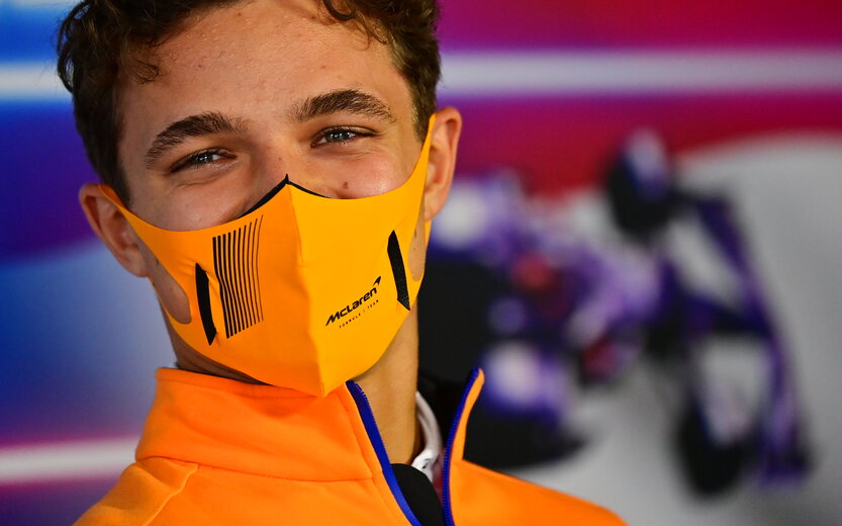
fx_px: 8052
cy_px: 193
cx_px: 412
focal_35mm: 351
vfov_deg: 3.7
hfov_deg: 6.0
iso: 3200
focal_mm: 280
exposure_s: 1/500
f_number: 4
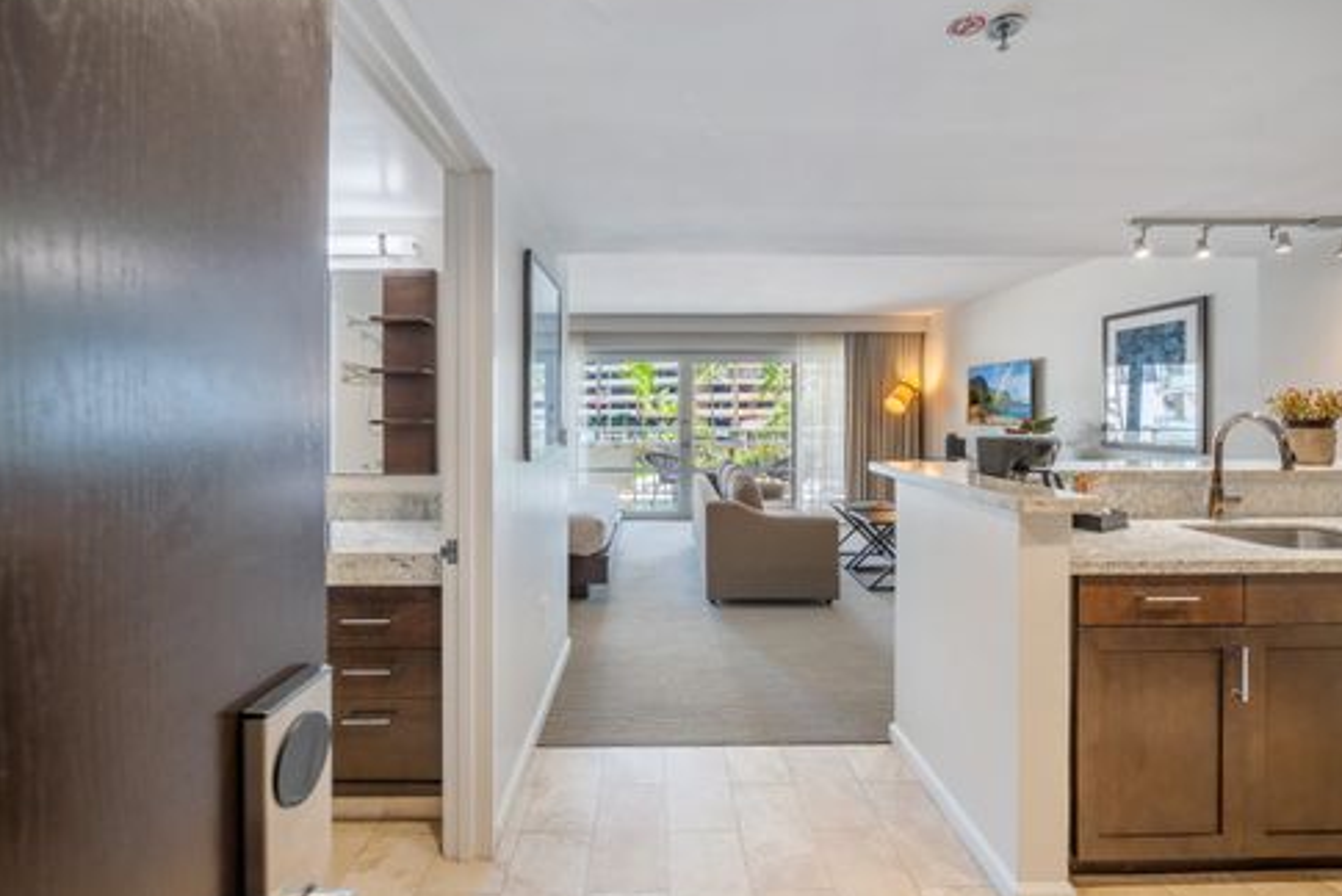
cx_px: 661
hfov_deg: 100.4
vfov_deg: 77.4
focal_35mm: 15
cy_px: 433
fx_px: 559
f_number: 4
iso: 100
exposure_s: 1/100
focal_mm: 7
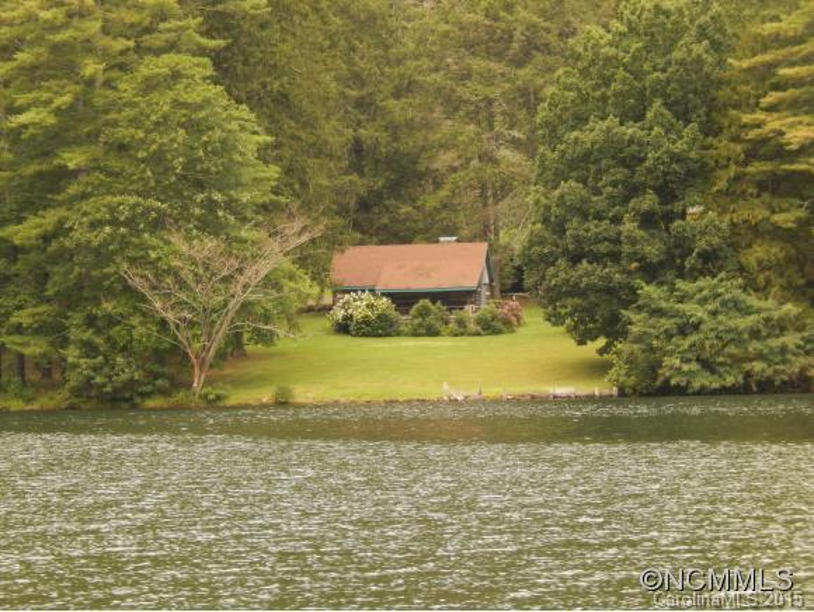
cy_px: 306
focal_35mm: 184
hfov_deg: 10.7
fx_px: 4330
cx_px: 407
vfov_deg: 8.1
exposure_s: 1/320
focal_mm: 32.8
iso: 400
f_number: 5.3
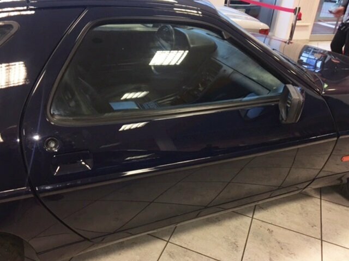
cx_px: 174
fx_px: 292
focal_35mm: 29
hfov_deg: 61.7
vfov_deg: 48.2
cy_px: 130
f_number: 2.2
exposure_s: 1/33
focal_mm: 4.15
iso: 50
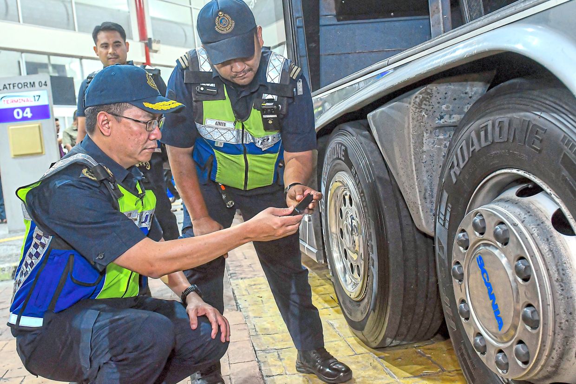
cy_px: 192
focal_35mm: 36
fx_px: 576
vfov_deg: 36.9
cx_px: 288
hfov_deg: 53.1
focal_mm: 24
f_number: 4
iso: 2000
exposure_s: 1/250
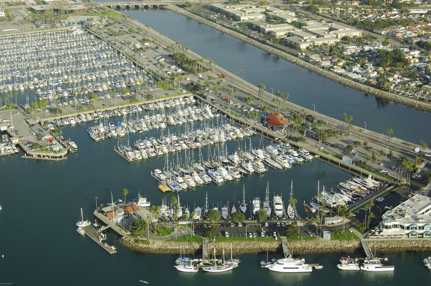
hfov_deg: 33.4
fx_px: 717
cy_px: 143
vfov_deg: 22.6
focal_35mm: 60
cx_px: 216
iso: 400
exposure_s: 1/1000
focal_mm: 40
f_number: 7.1
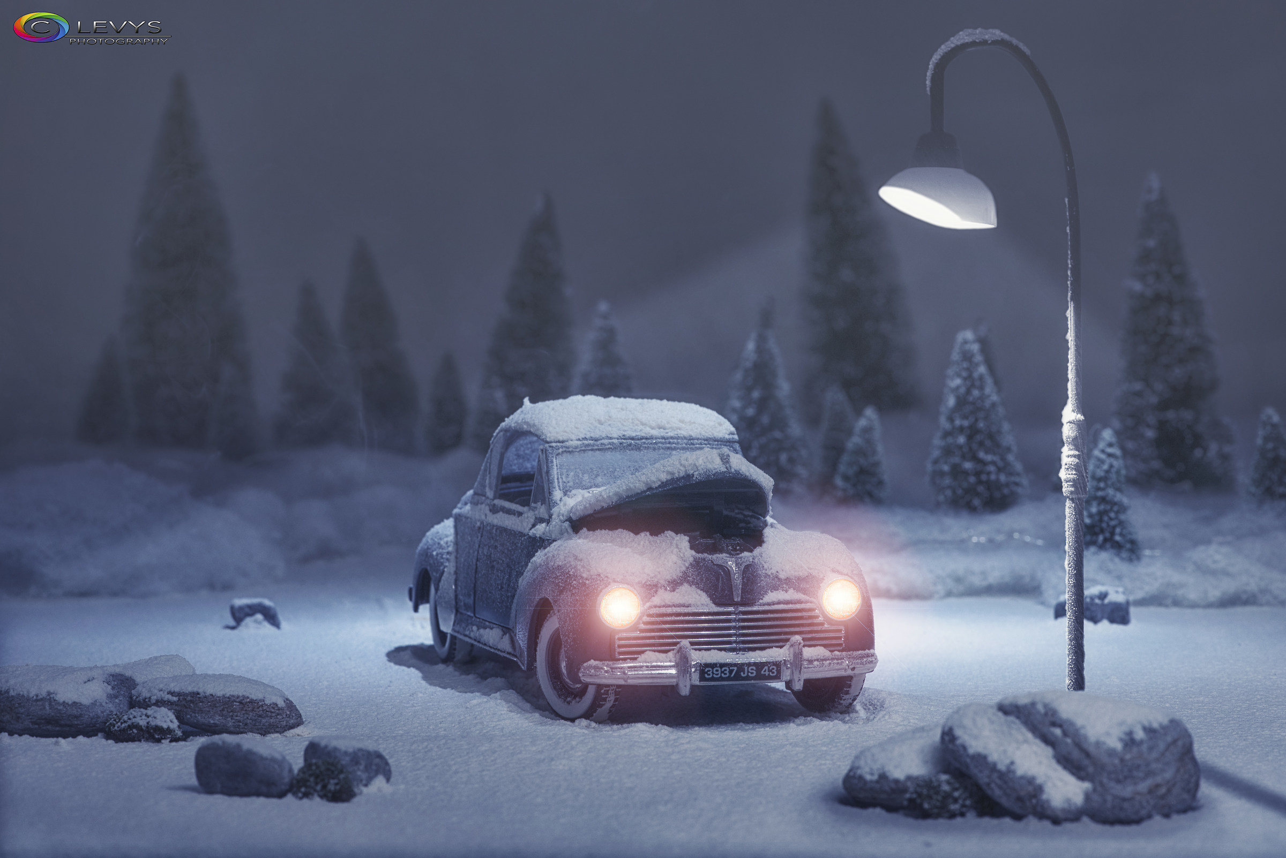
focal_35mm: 105
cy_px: 429
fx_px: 3752
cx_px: 643
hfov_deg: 19.4
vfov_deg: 13.1
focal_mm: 105
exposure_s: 2
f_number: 16
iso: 640
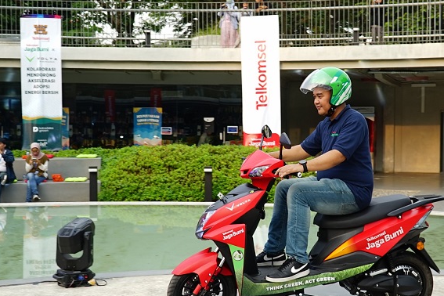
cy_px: 146
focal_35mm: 48
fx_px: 592
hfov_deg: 40.9
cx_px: 273
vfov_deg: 28.1
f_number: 4
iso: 80
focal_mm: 23
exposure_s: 1/100
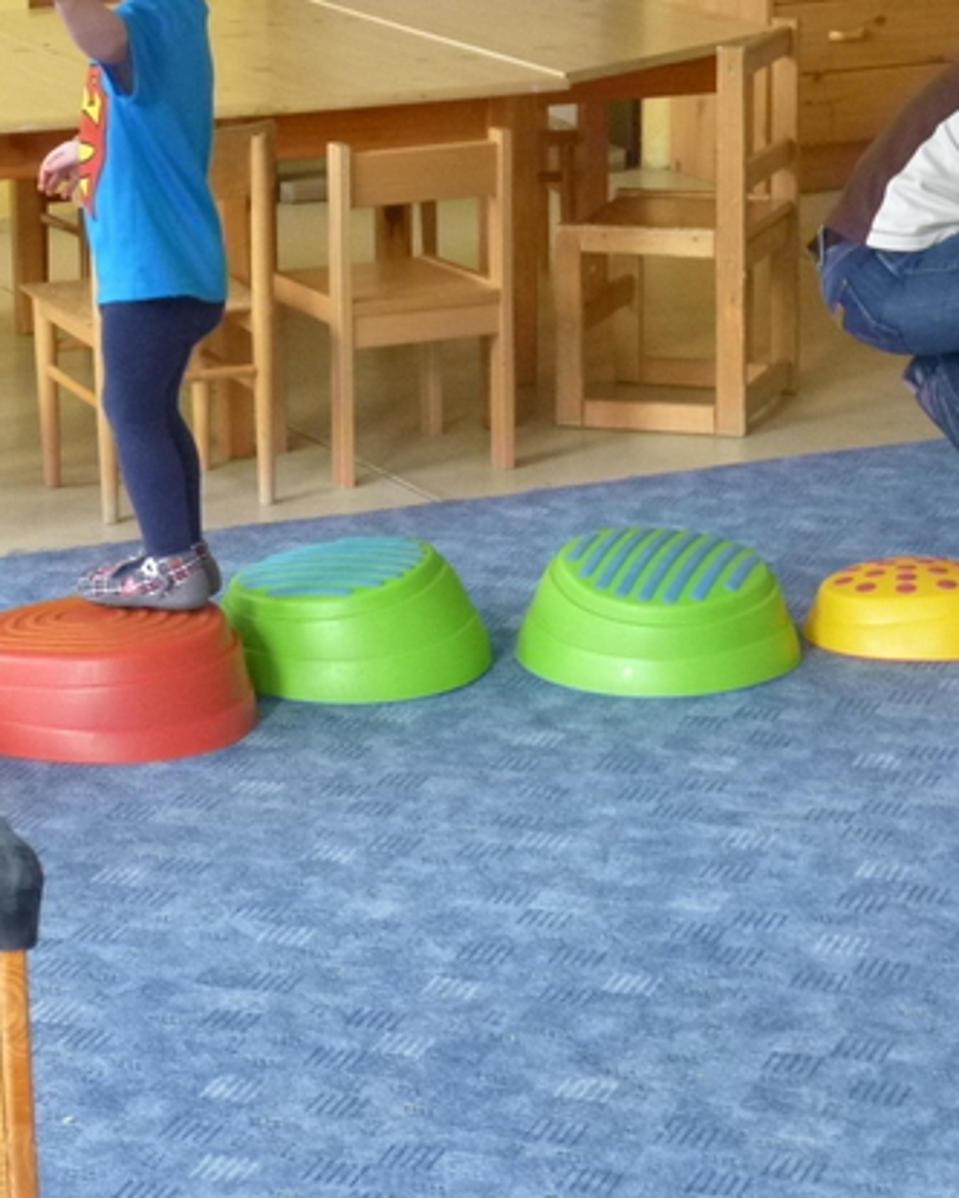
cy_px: 361
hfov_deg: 13.6
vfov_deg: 16.9
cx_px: 266
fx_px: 4009
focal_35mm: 113
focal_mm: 10.7
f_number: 4.3
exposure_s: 1/60
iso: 320
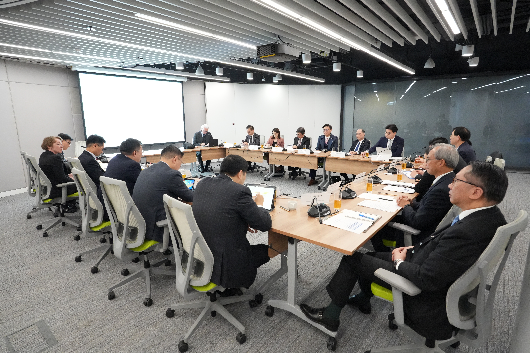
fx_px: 294
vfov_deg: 61.9
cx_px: 265
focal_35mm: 20
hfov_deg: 84.0
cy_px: 176
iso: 10000
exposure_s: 1/100
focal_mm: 20
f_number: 7.1
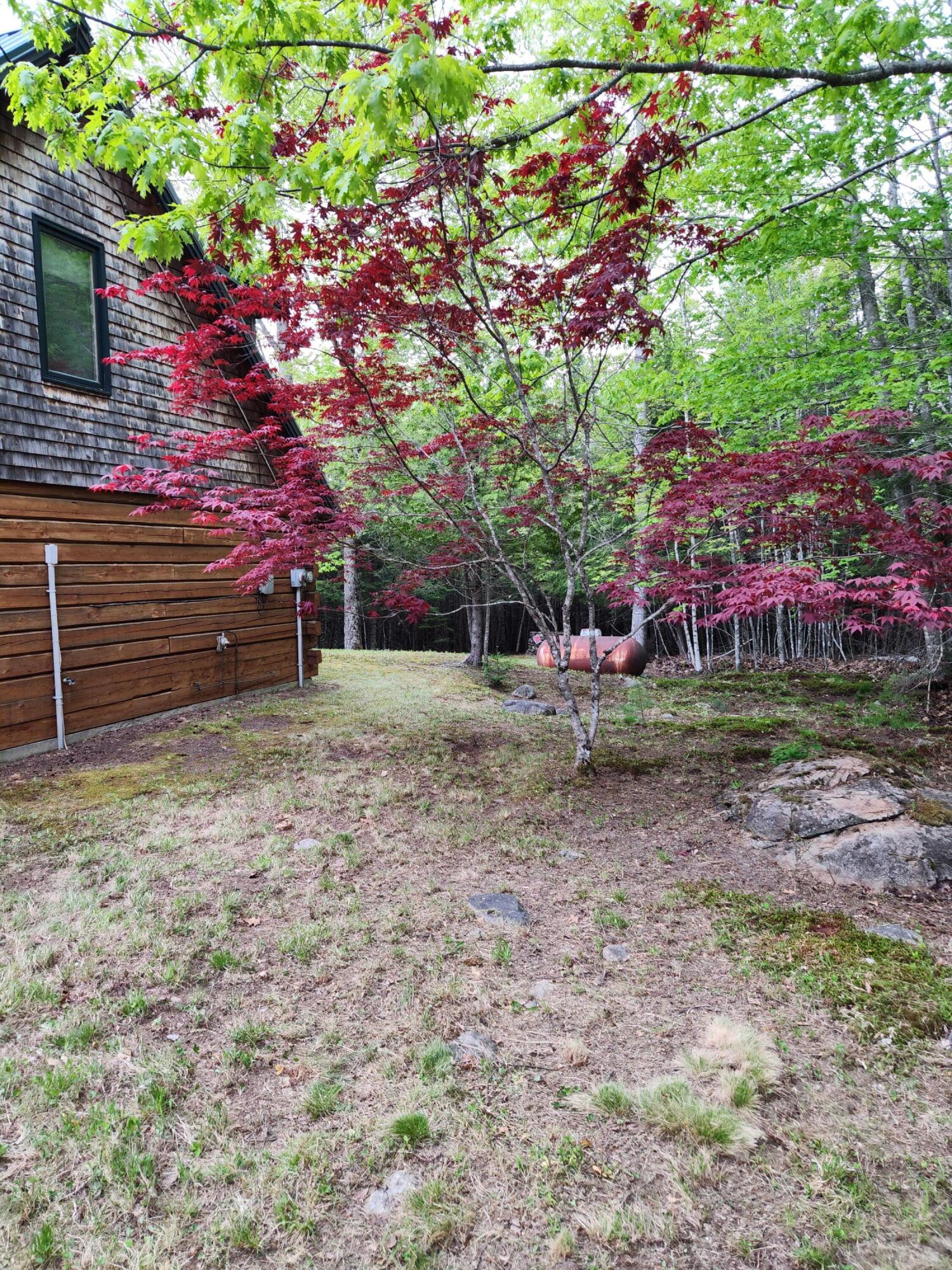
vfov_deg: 73.9
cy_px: 635
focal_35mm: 23
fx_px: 843
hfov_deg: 58.9
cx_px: 476
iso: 100
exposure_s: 1/120
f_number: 1.8
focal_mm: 5.4
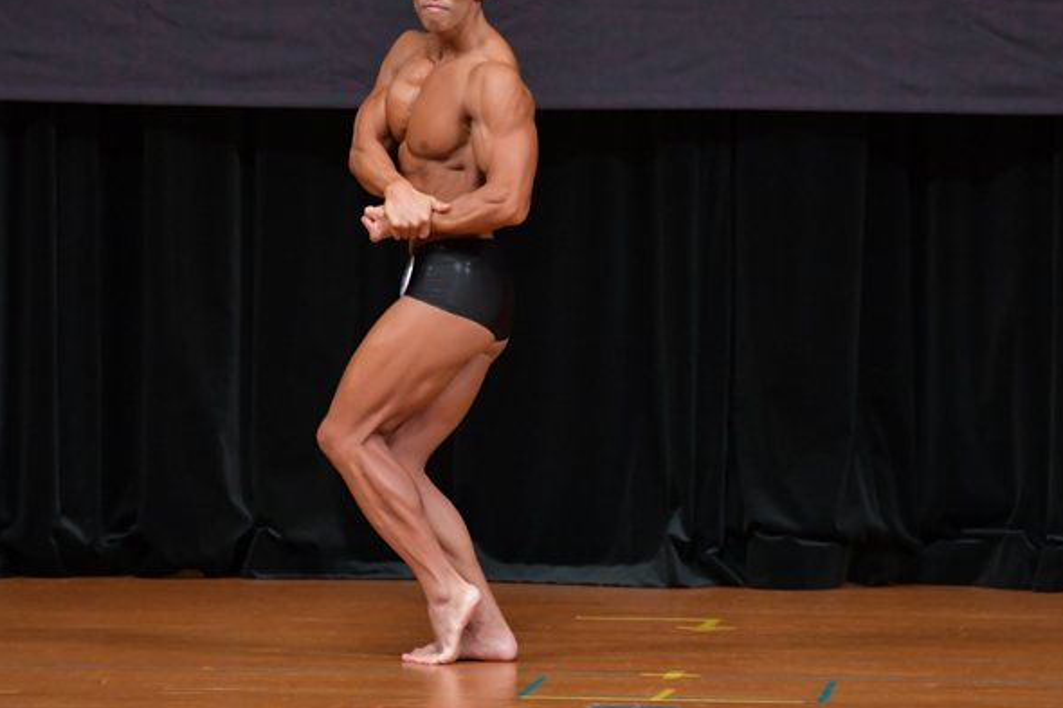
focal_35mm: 394
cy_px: 310
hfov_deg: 5.2
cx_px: 491
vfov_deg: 3.5
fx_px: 11630
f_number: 5.6
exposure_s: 1/400
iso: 4000
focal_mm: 200
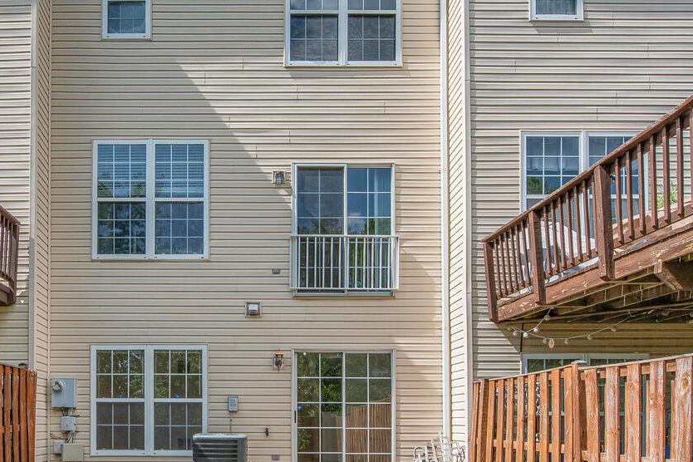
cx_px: 224
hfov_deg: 61.9
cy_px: 106
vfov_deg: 43.3
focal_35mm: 29
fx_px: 558
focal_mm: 14
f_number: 8
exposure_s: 1/800
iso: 200
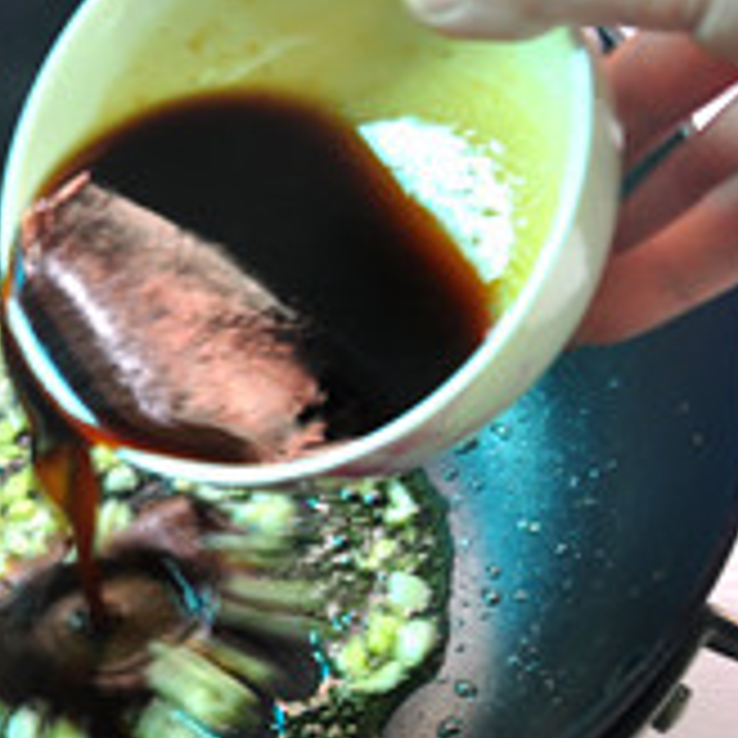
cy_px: 410
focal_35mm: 119
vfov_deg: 14.6
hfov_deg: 14.4
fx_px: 2870
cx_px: 9
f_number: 5.6
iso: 250
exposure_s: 1/5
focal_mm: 34
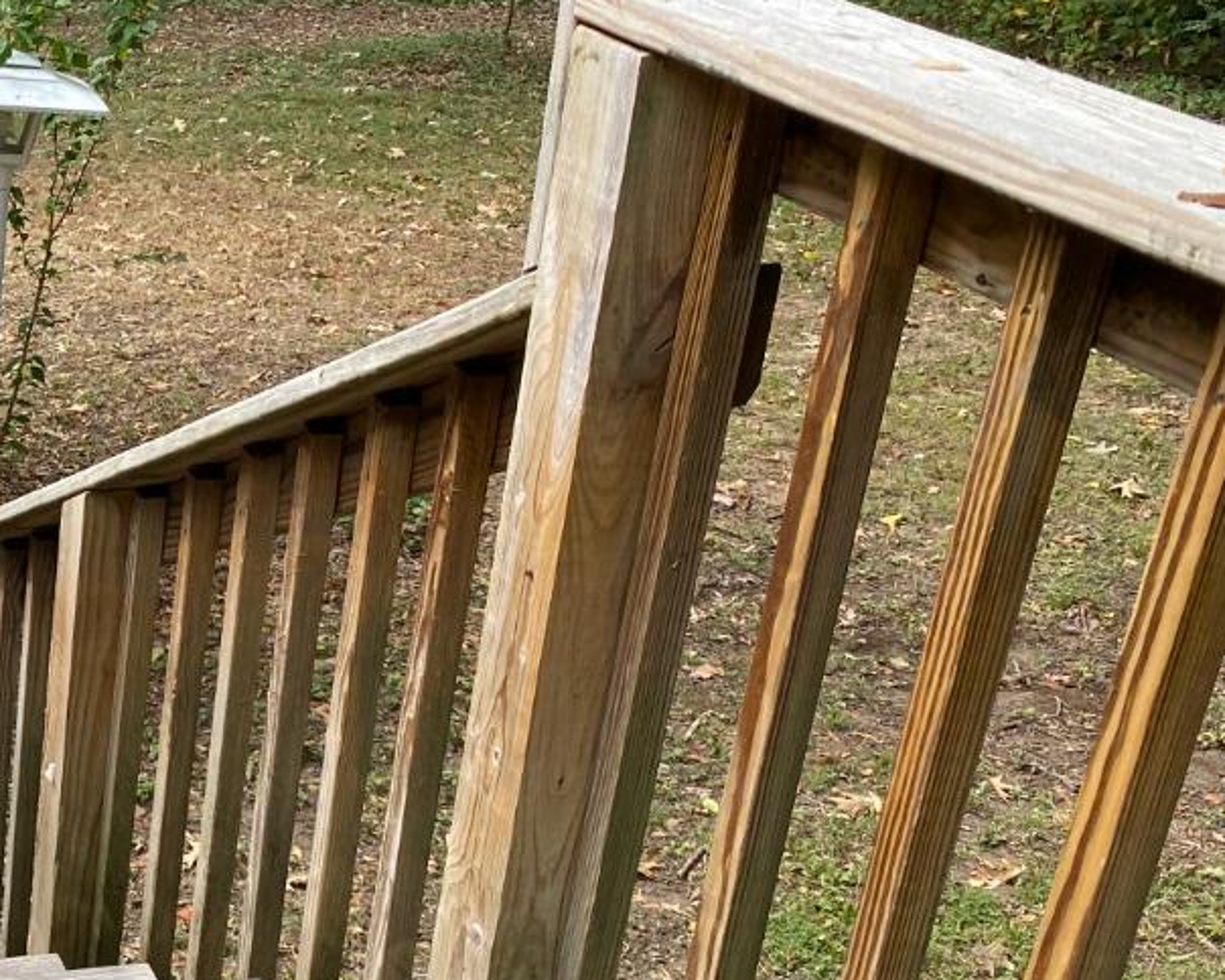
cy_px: 648
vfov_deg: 24.1
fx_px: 2284
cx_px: -215
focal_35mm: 63
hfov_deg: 26.9
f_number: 1.8
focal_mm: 4.25
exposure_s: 1/489
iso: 32
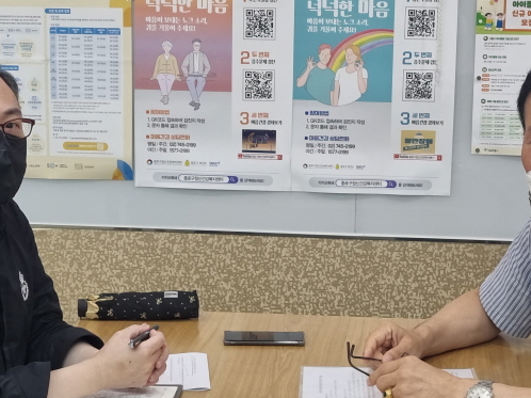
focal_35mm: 47
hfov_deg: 40.4
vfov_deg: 30.8
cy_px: 225
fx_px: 721
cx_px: 272
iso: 80
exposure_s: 1/120
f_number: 1.8
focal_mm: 5.4
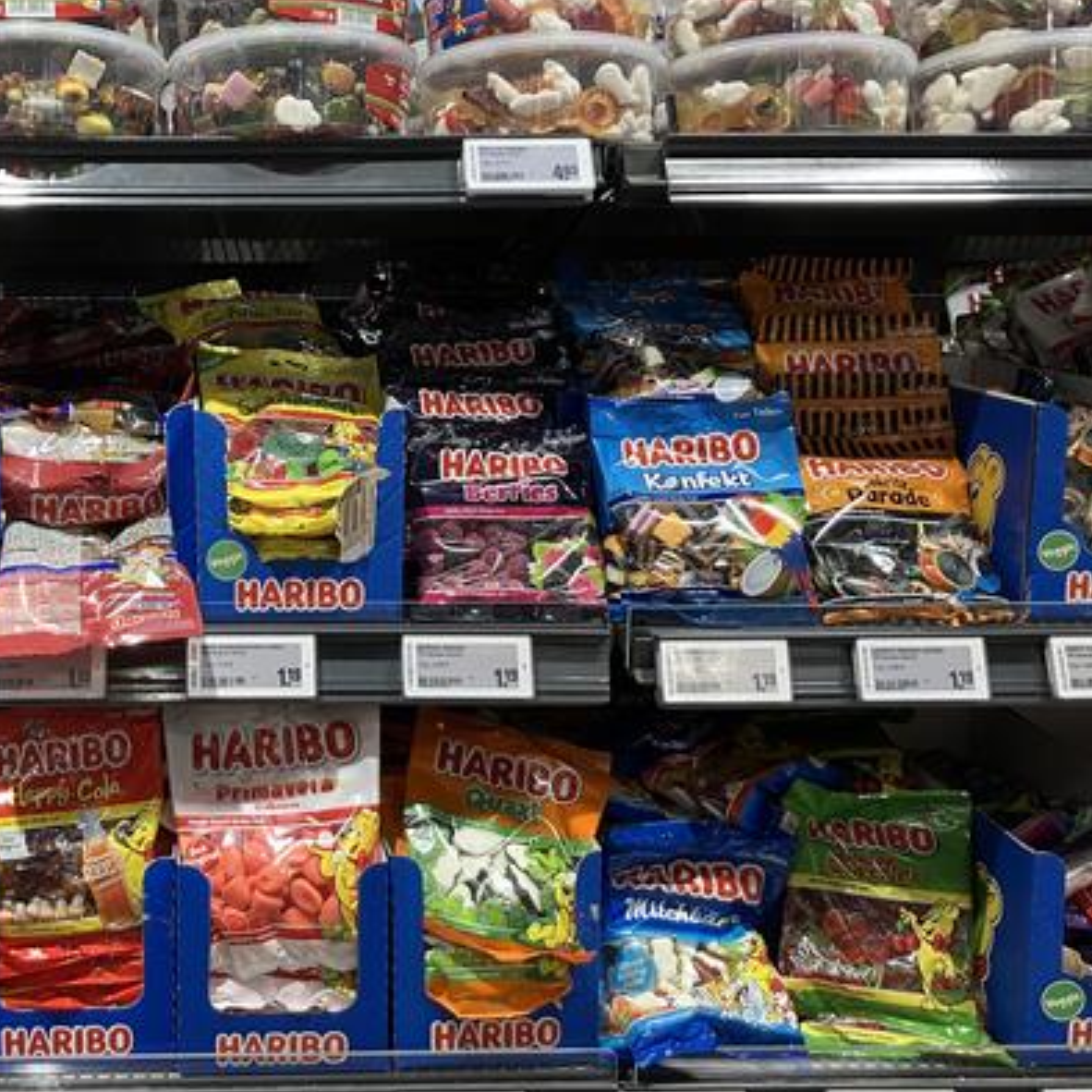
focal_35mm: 44
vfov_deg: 38.3
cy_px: 475
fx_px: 1570
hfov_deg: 37.4
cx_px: 272
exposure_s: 1/50
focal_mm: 3.99
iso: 50
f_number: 1.8
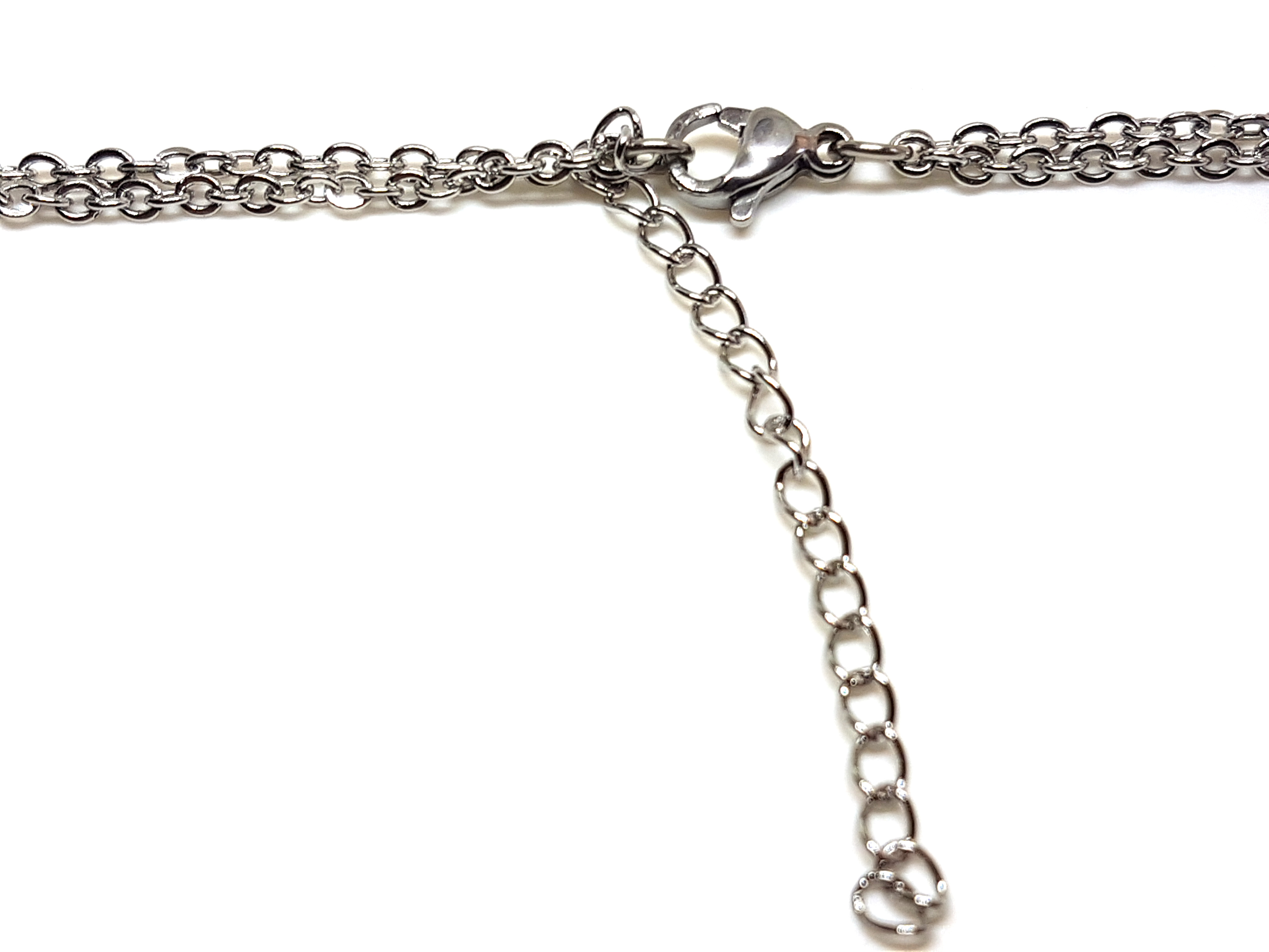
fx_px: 953
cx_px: 634
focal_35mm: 26
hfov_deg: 67.3
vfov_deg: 53.1
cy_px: 476
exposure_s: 1/165
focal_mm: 4.2
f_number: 1.7
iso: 40
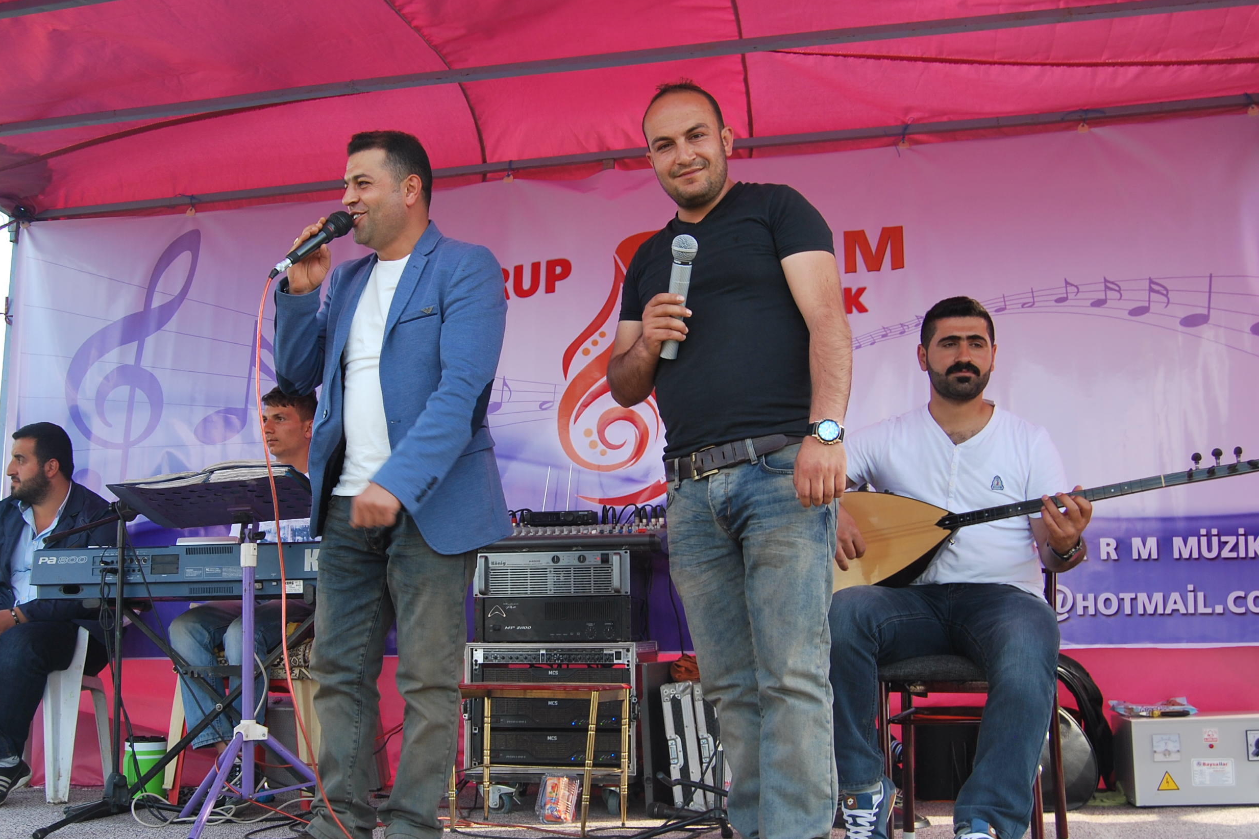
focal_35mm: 41
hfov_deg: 47.7
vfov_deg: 32.9
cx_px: 545
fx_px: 1419
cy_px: 476
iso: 180
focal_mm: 23
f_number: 5.6
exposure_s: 1/125
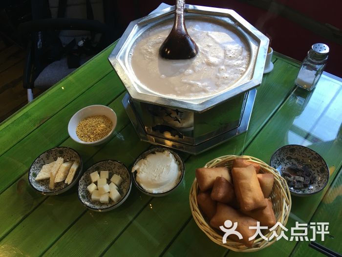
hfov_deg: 61.7
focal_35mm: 29
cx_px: 171
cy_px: 128
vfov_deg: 48.2
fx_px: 287
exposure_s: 1/17
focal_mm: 4.15
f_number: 2.2
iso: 32
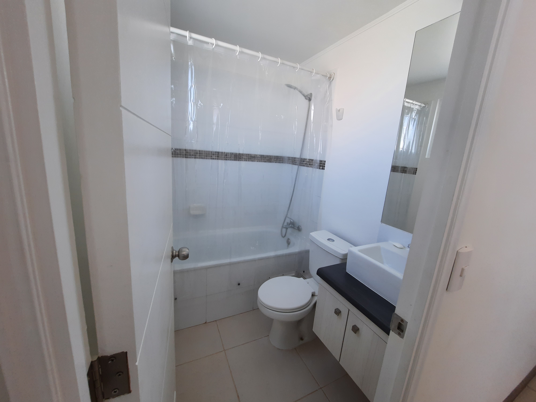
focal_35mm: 13
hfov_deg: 106.2
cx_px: 268
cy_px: 201
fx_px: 201
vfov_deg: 89.9
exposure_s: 1/50
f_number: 2.2
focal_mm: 1.74
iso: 64
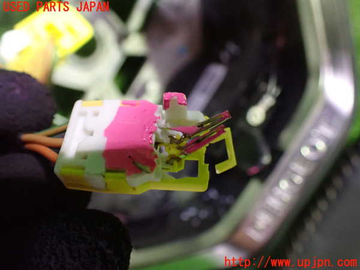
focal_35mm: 30
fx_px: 312
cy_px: 135
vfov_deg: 46.8
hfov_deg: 60.0
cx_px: 180
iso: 1250
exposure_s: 1/30
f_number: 2.3
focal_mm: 5.4
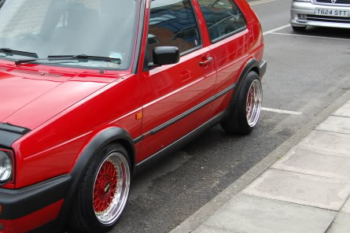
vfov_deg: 19.4
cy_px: 107
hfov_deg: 28.0
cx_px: 51
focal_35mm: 70
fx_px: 680
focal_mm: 26
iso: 200
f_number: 7.1
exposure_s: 1/200
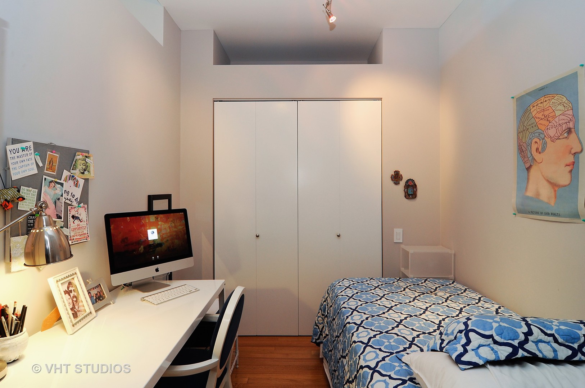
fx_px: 292
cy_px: 194
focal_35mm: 18
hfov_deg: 90.1
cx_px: 292
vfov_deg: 67.2
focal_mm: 12
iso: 200
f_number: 9
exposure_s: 1/3
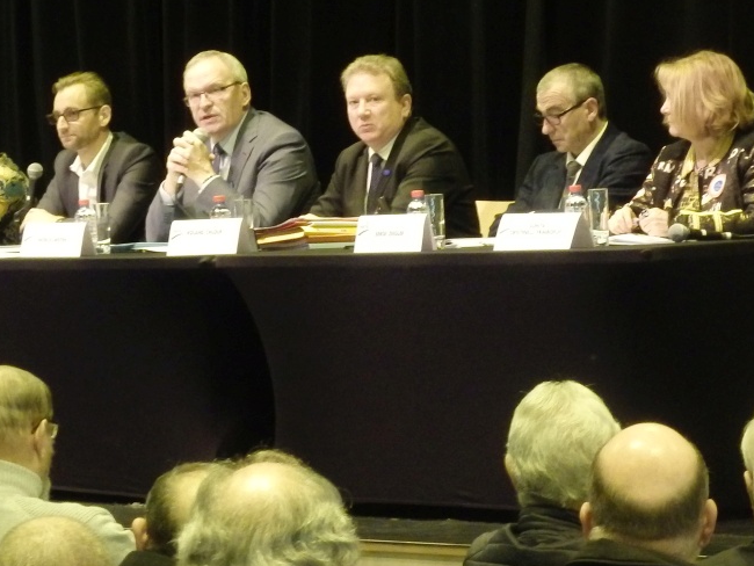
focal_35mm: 214
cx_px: 125
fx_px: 4663
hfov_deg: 9.2
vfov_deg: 6.9
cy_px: 191
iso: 1000
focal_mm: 20.9
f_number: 5.2
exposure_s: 1/15
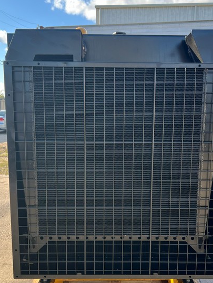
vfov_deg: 50.0
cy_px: 158
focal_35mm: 37
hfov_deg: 38.6
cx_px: 120
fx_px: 304
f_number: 1.5
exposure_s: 1/581
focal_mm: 5.7
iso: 50
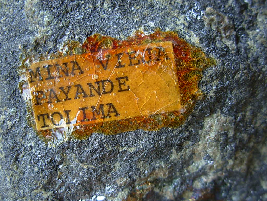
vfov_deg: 37.7
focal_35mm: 38
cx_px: 134
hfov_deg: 49.0
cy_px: 100
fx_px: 293
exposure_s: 1/64
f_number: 2.9
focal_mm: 6.3
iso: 50
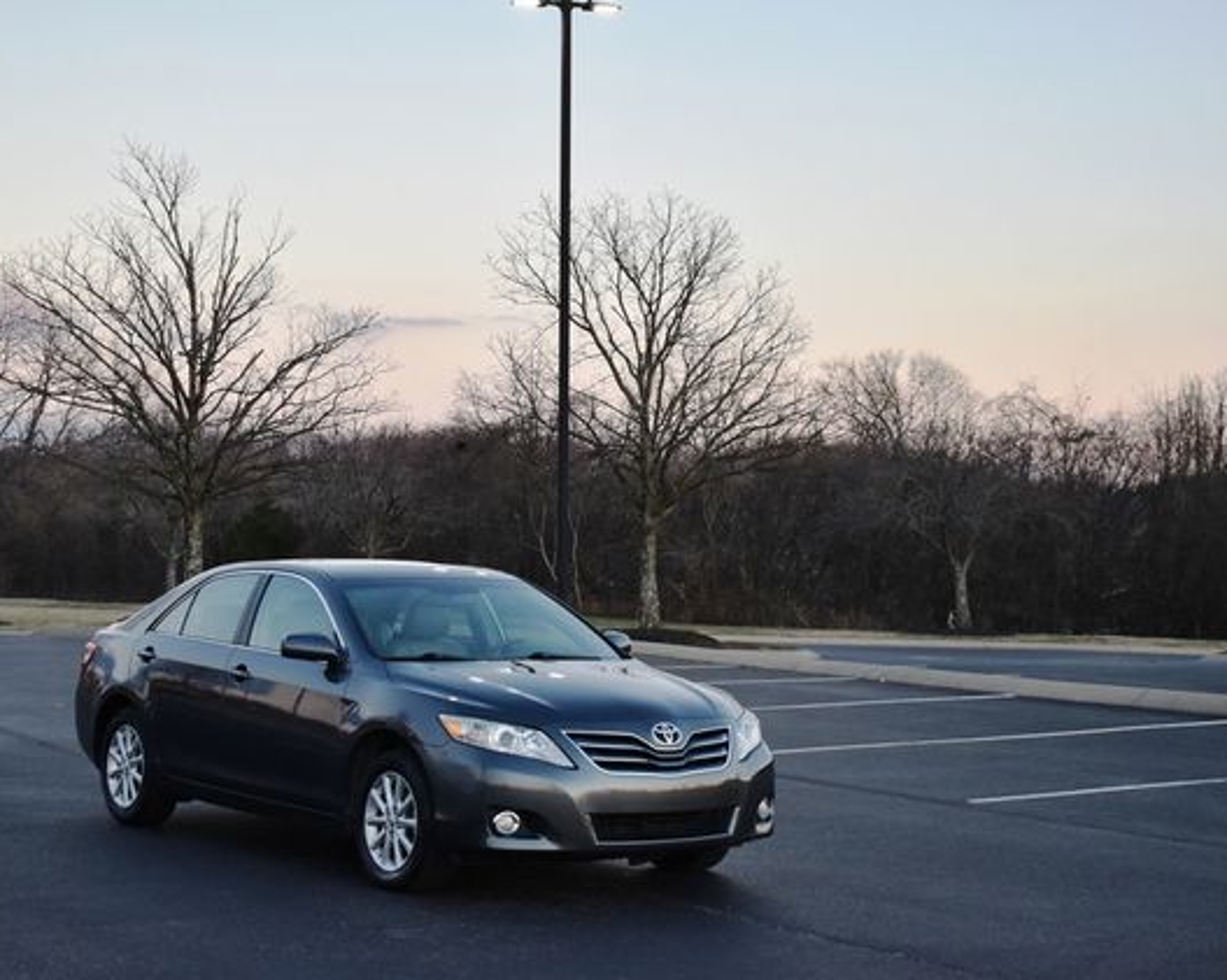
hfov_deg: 29.1
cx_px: 536
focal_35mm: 65
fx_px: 2359
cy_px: 490
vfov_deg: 23.5
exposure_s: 1/250
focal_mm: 38
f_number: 4.8
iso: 720
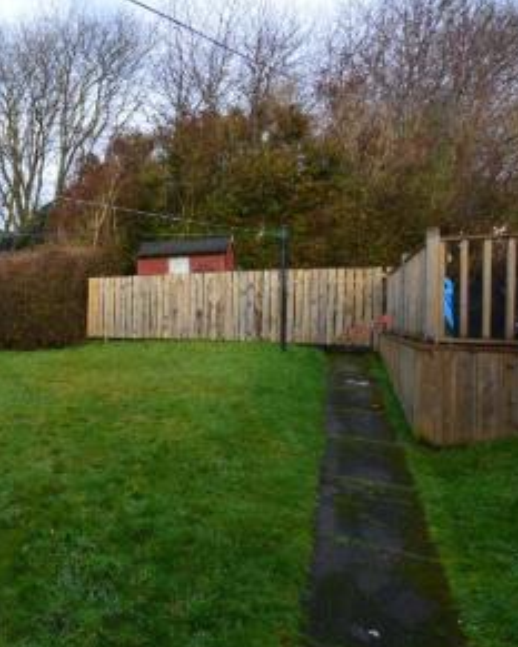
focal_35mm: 23
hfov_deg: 50.3
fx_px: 441
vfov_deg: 72.6
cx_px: 9
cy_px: 312
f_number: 9
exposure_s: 1/100
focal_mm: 10
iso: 400
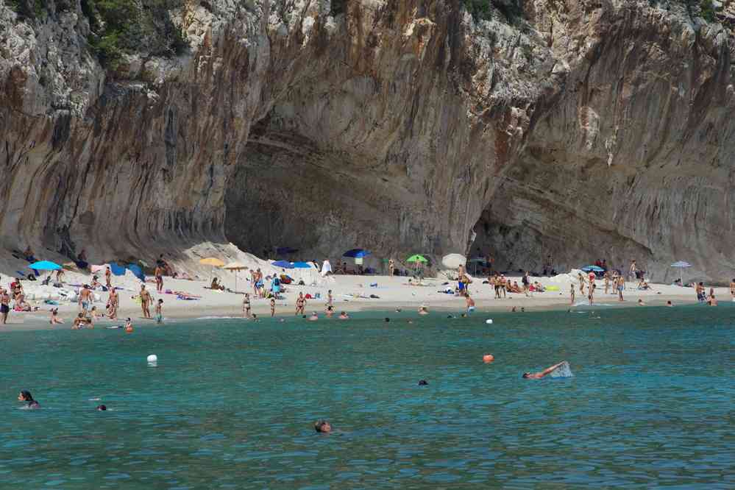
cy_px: 245
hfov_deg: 10.2
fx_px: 4134
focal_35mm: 202
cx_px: 368
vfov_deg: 6.8
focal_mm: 135
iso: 200
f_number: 9
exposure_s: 1/200
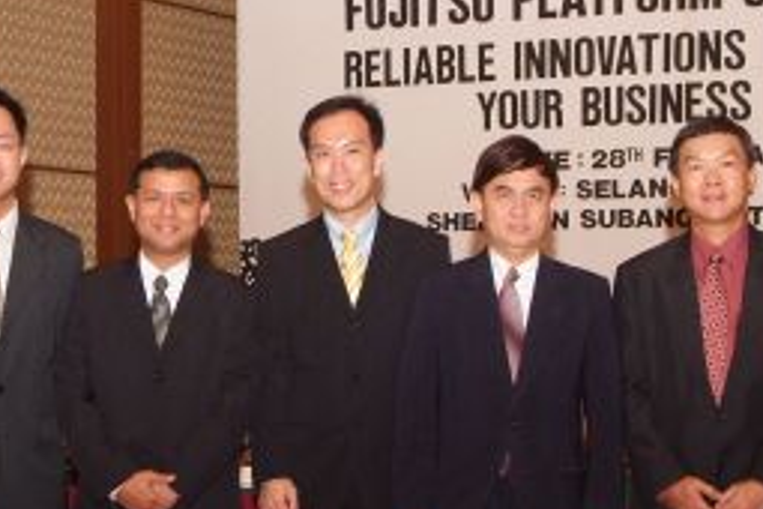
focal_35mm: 61
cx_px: 392
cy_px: 398
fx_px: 1293
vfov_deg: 22.0
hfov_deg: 32.9
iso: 800
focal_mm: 18
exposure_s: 1/30
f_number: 6.7
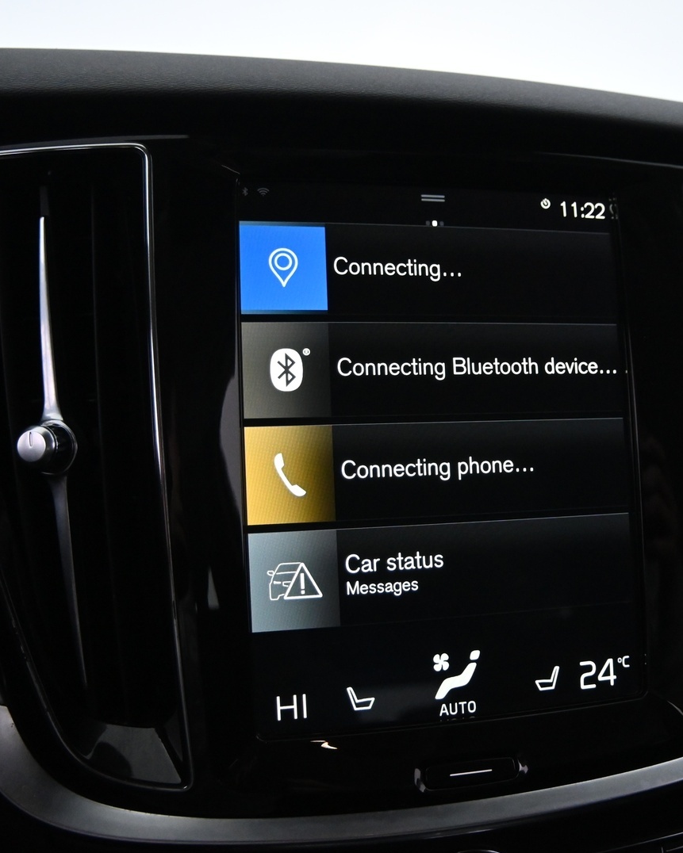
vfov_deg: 18.1
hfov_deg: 14.5
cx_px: 439
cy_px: 427
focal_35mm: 106
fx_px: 2678
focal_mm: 50
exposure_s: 1/80
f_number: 6.3
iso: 2800
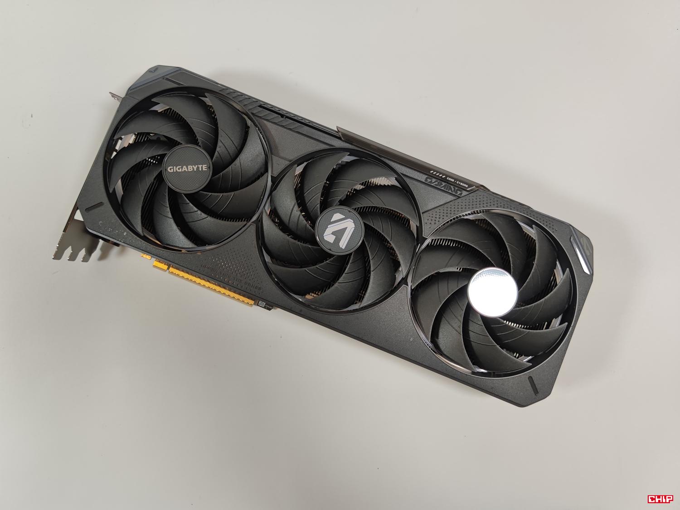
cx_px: 340
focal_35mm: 25
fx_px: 491
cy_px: 255
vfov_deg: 54.9
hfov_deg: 69.4
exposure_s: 1/100
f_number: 1.85
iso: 54
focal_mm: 6.78
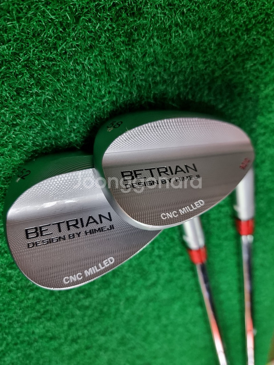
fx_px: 253
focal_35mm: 24
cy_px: 182
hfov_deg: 56.8
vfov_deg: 71.6
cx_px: 137
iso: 400
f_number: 1.8
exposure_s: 1/40
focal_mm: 6.7
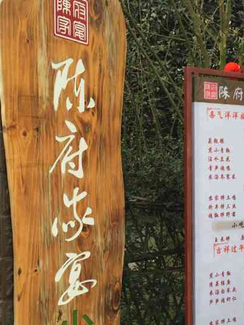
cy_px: 198
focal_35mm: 49
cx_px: 147
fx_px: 461
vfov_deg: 38.7
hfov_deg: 29.6
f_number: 2.2
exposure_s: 1/455
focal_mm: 4.15
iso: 32
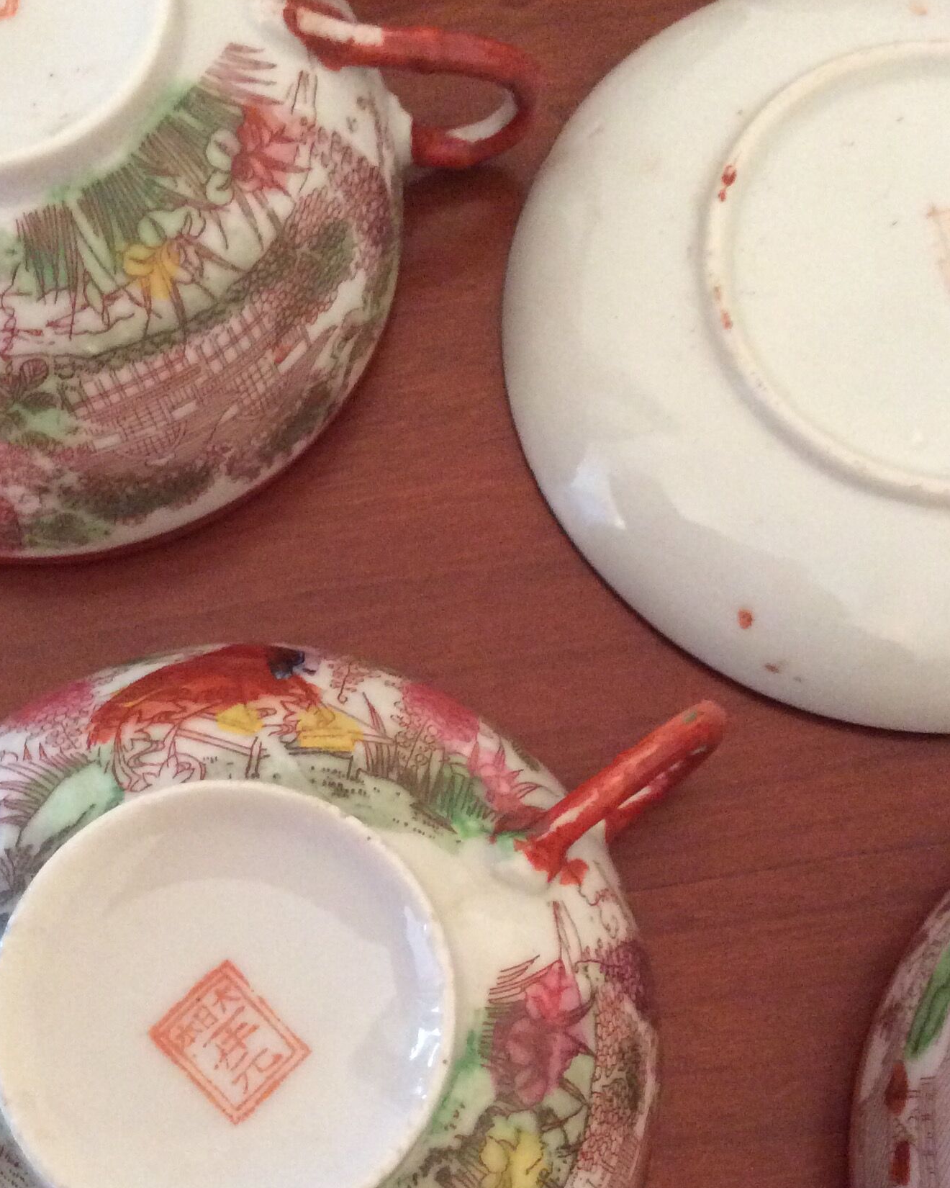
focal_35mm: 49
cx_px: 415
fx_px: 1722
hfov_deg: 30.8
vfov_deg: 37.8
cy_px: 756
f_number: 2.4
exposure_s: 1/17
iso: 320
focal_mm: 3.3
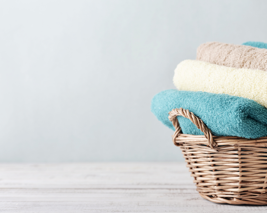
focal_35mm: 68
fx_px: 537
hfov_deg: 27.9
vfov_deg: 22.5
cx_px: 149
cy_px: 107
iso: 125
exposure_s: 1/160
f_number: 6.3
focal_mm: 60
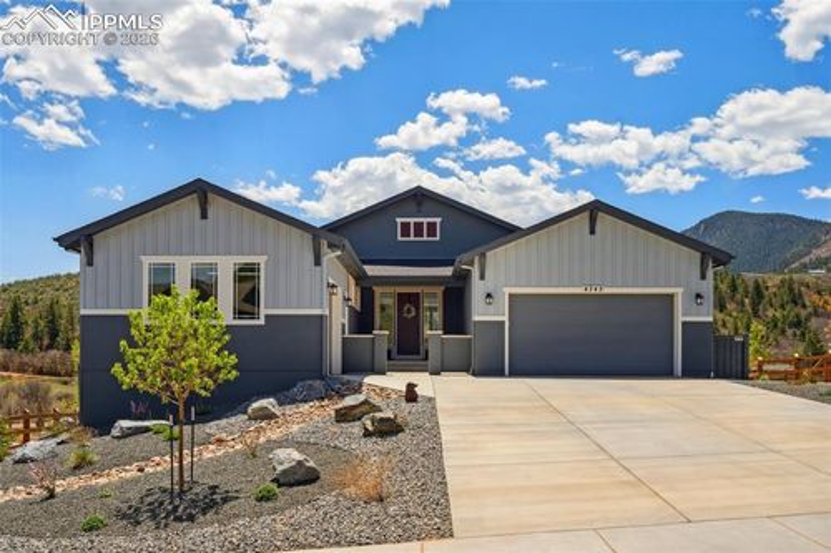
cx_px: 416
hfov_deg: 58.7
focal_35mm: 32
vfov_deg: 41.1
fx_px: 738
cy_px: 276
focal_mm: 32
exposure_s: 1/1000
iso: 500
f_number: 9
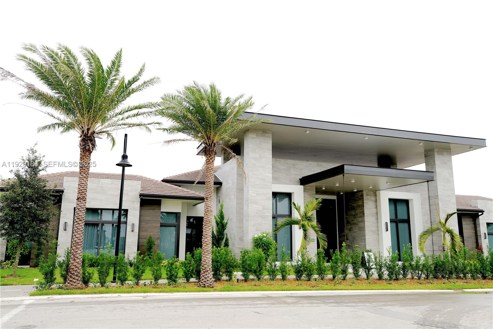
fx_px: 411
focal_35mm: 30
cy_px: 164
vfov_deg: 43.6
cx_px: 246
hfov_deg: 61.9
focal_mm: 30
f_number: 8
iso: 100
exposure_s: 1/125
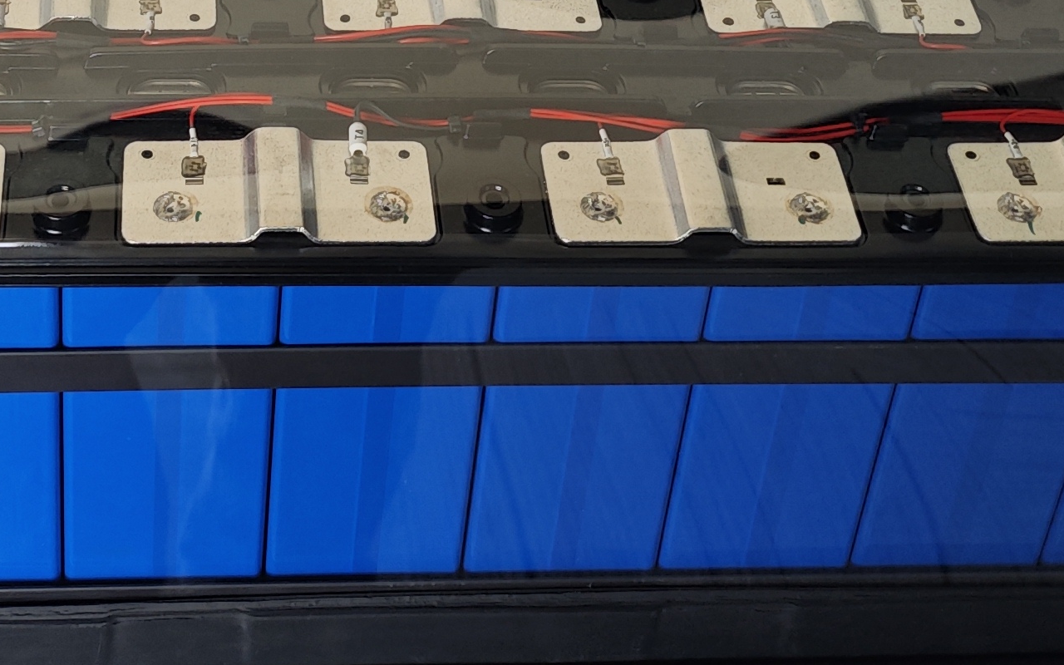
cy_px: -216
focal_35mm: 78
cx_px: 362
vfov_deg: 15.8
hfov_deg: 26.3
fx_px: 2262
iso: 64
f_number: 1.6
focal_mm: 6.55
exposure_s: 1/100
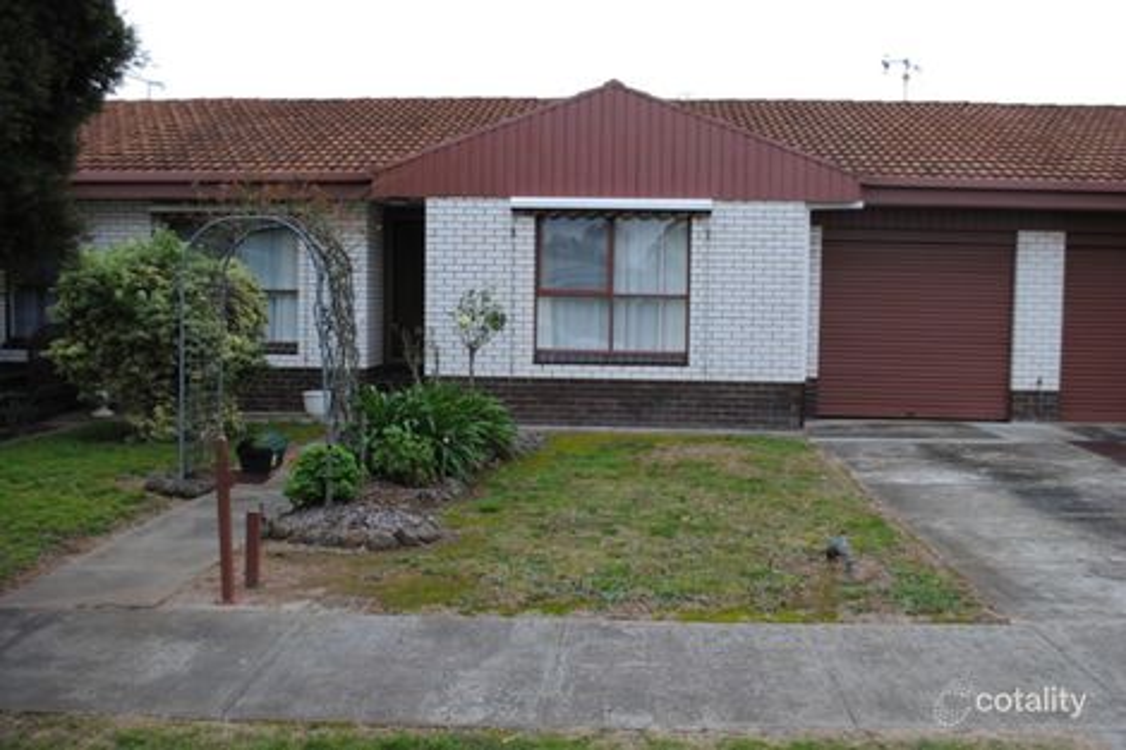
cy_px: 375
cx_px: 563
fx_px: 1126
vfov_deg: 36.8
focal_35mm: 36
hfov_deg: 53.1
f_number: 5
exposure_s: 1/100
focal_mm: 24
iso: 200
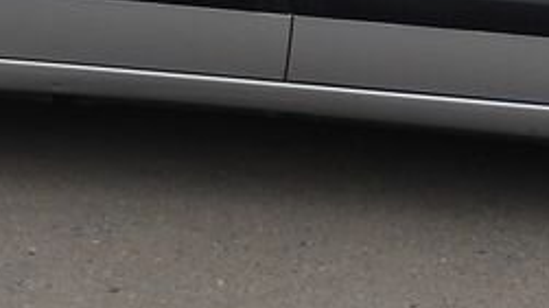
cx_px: 420
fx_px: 1746
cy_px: -162
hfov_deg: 17.7
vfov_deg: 9.8
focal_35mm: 120
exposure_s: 1/130
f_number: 3
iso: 100
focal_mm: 4.9
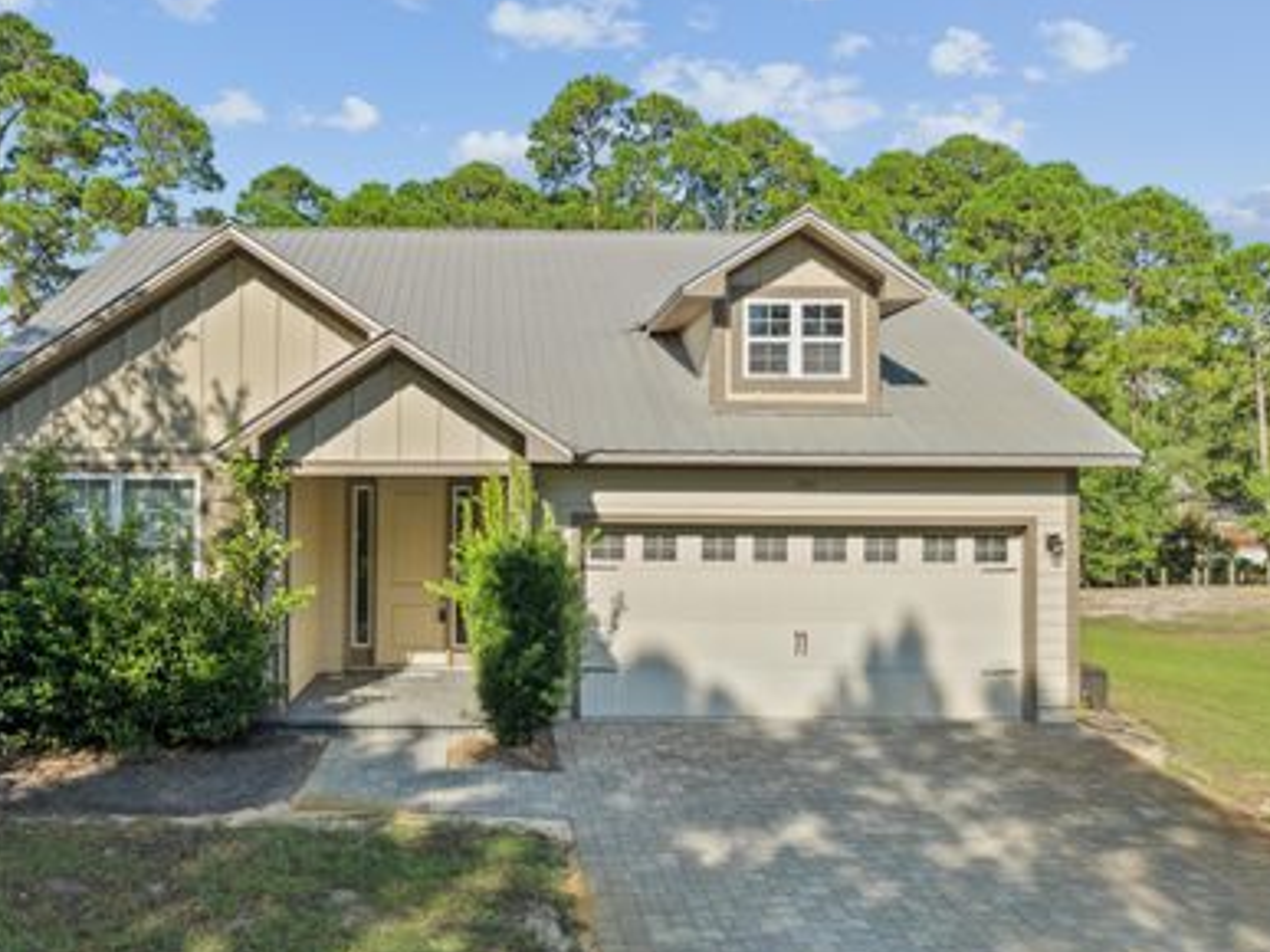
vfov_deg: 45.4
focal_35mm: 31
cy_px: 456
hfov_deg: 57.7
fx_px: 1137
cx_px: 479
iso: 190
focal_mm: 12.29
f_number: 2.8
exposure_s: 1/1000
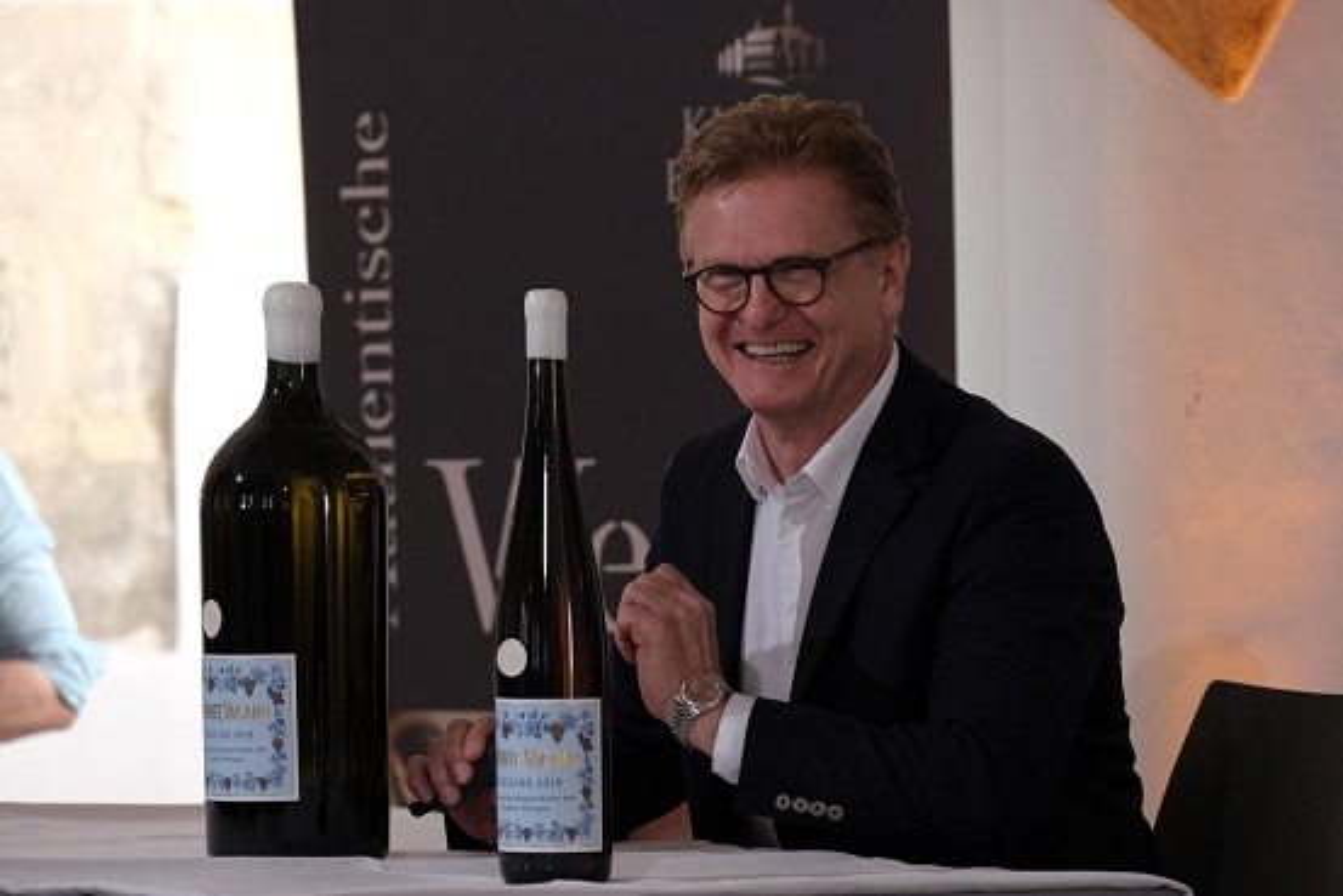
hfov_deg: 8.0
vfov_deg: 5.4
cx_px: 672
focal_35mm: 257
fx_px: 9589
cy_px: 448
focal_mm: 171.3
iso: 2500
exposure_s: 1/250
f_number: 5.6
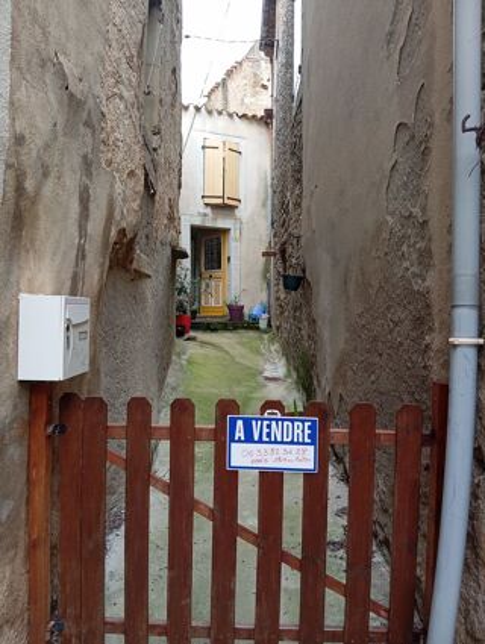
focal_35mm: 28
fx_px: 522
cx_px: 242
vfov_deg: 63.4
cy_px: 322
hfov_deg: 49.9
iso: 328
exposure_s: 1/50
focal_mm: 4.22
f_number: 1.8
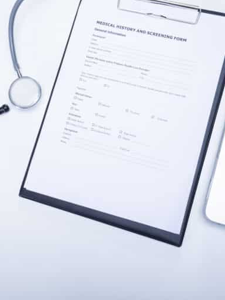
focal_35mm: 42
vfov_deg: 44.8
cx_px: 75
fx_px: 364
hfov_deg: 34.0
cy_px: 150
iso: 200
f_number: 9
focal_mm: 19.6
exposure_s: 1/160
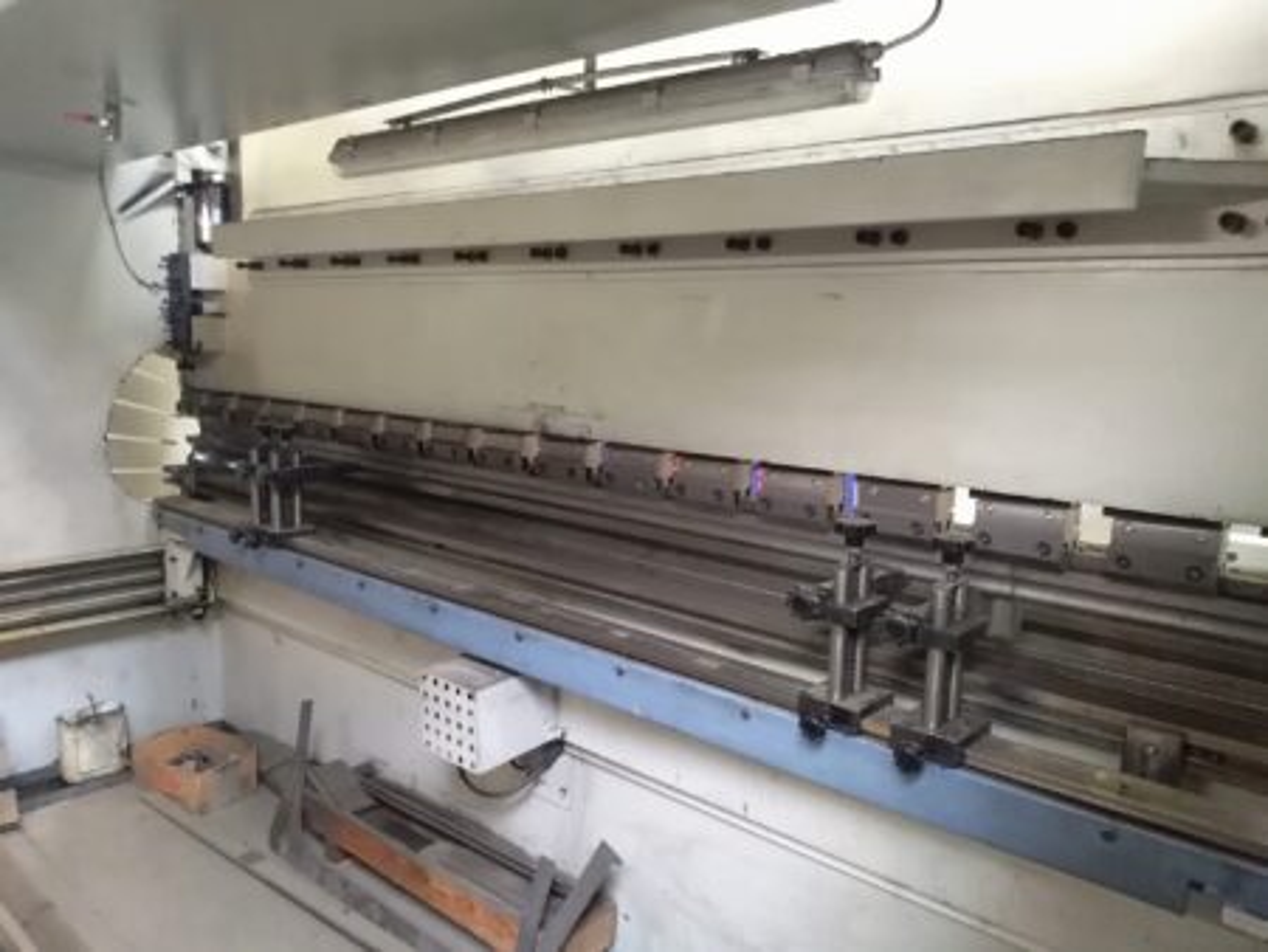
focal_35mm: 26
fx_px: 953
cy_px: 476
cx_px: 634
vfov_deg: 53.1
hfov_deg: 67.3
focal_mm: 3.52
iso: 803
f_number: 2
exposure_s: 1/15
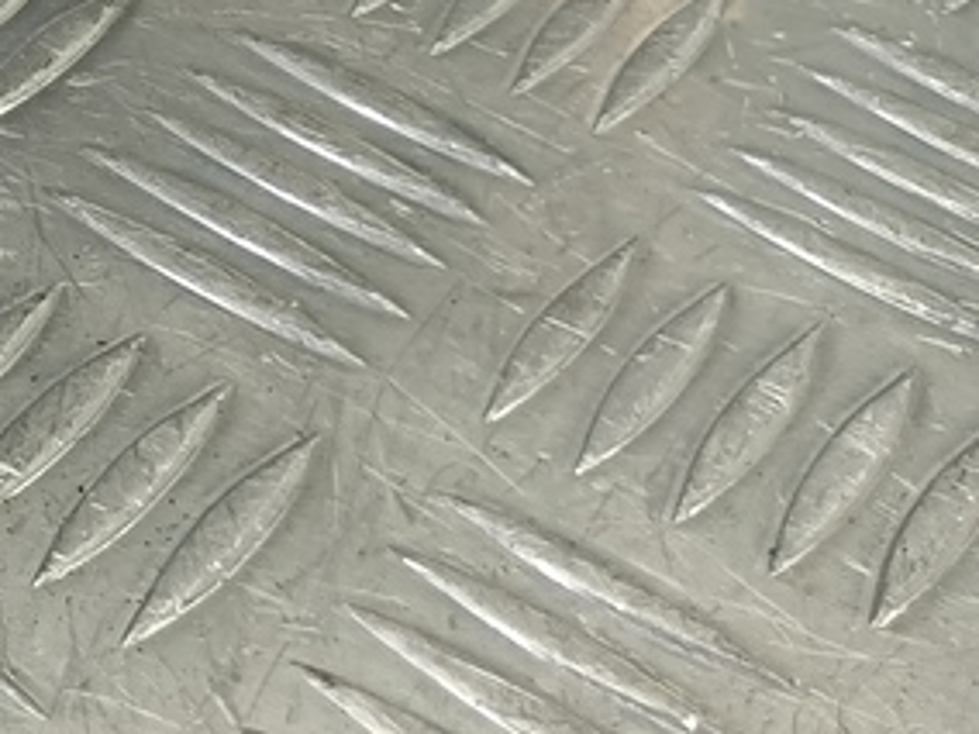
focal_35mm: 83
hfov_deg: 18.5
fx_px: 2347
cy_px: -245
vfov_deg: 16.7
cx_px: -779
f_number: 1.6
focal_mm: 4.11
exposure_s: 1/50
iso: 114
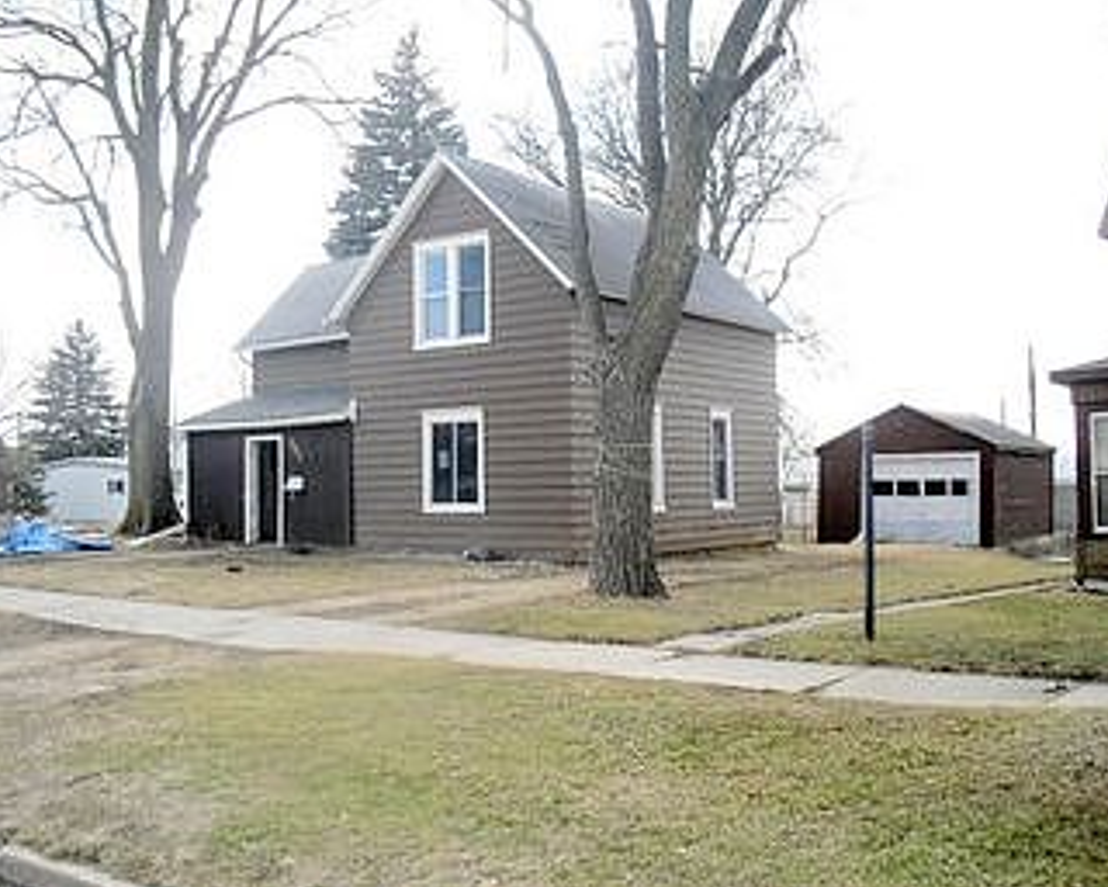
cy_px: 447
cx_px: 533
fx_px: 1246
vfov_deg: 39.2
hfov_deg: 47.9
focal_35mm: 38
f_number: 3.1
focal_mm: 6.3
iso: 200
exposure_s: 1/800
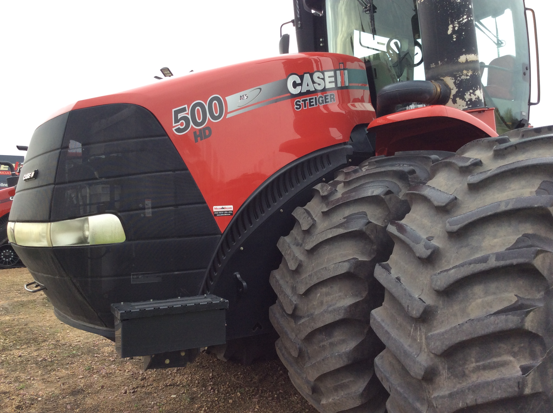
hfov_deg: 56.9
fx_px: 510
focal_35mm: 32
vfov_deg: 44.1
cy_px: 206
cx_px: 276
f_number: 2.4
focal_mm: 3.3
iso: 32
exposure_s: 1/261
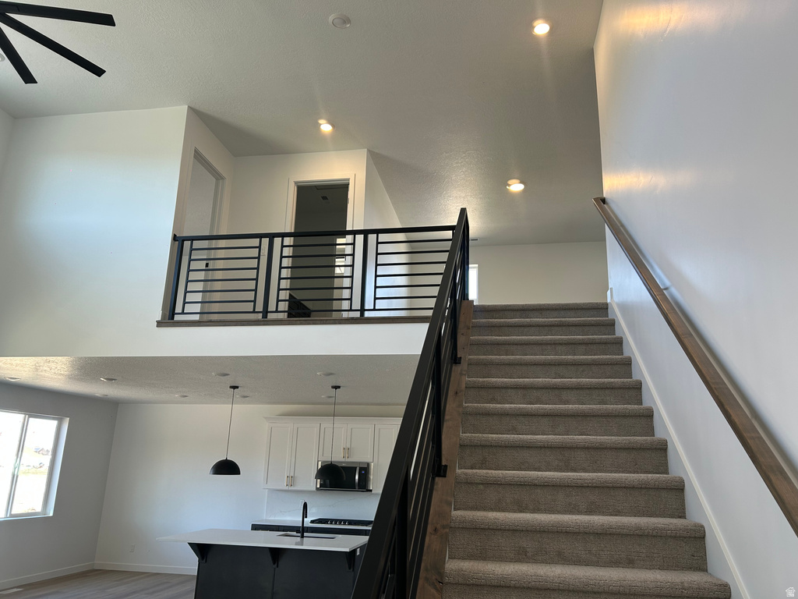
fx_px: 599
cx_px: 399
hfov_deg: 67.3
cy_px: 300
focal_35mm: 26
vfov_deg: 53.1
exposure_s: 1/120
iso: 64
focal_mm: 5.7
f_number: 1.5
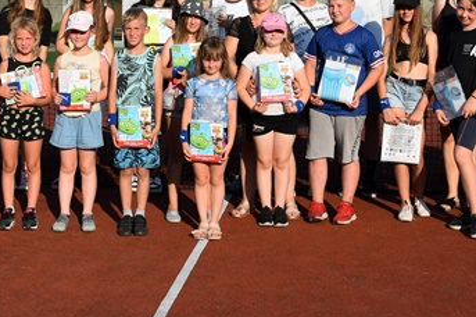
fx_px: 1202
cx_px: 210
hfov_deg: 22.4
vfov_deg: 14.7
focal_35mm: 91
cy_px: -20
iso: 400
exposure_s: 1/1600
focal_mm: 26
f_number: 7.1
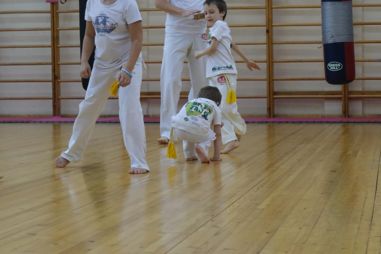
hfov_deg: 20.8
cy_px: 109
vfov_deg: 14.0
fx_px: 1037
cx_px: 187
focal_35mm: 98
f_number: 5.6
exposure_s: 1/320
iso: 6400
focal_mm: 45
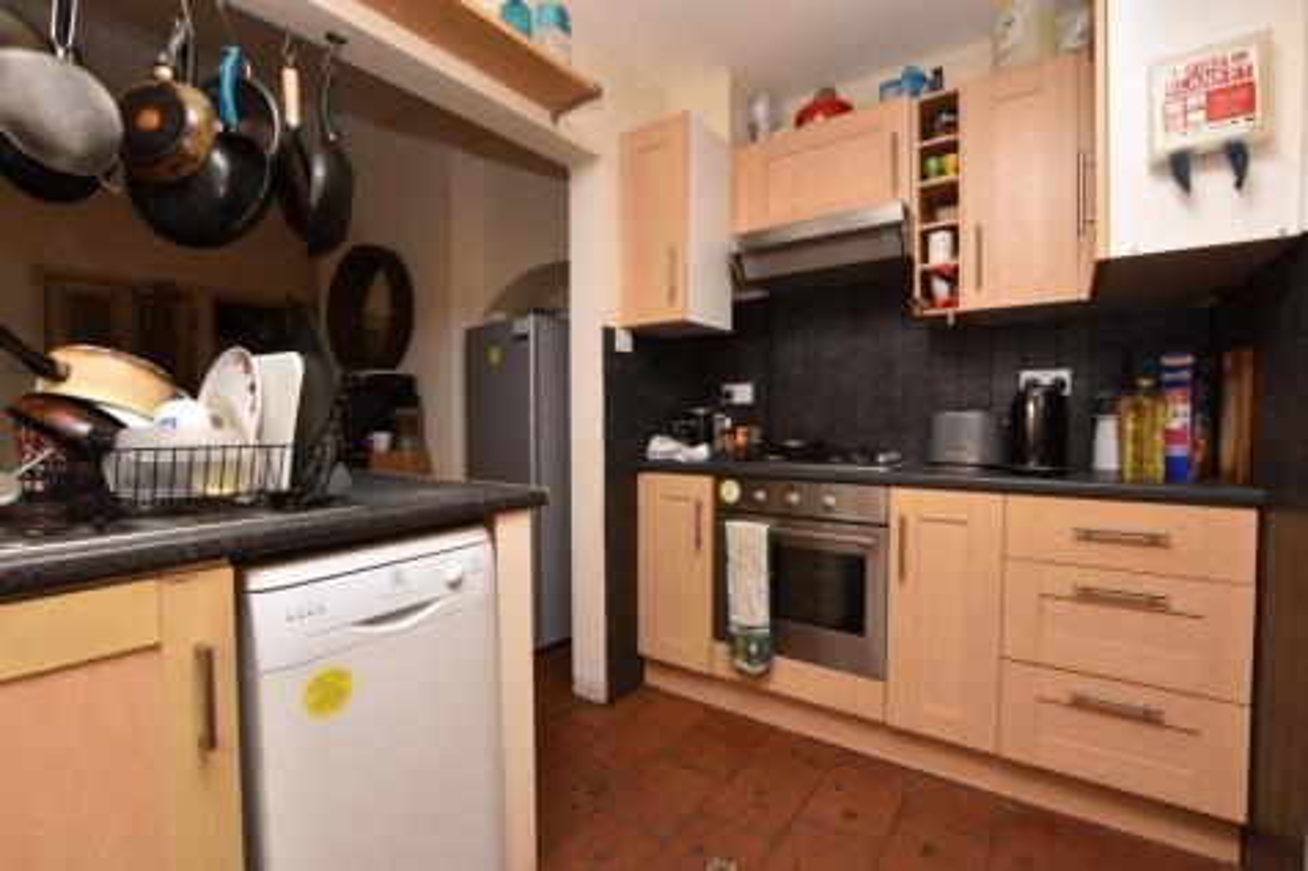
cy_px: 436
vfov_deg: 77.3
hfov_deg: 100.4
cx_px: 654
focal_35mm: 15
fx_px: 545
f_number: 9
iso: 400
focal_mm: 10
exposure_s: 1/60
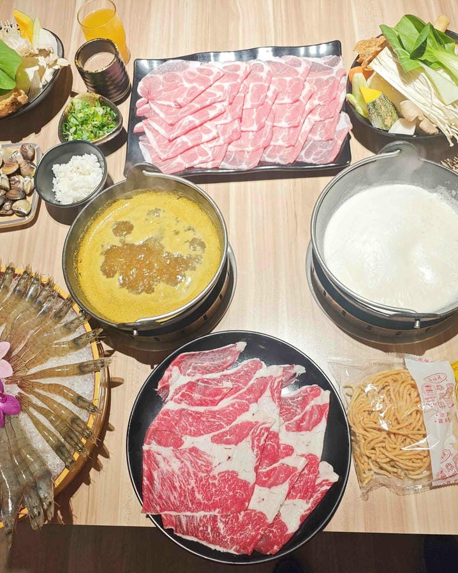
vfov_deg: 58.8
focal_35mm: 30
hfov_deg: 48.4
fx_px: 508
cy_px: 286
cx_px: 209
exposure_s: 1/120
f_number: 2
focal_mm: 8.72
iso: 160
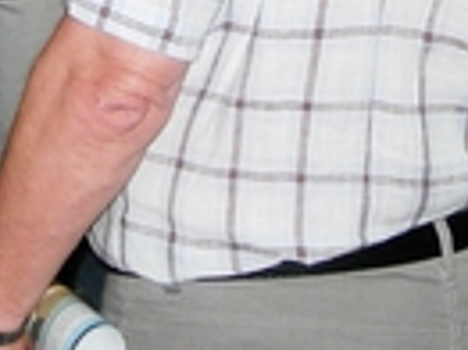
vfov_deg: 8.2
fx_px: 2350
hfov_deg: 11.4
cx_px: 250
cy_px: -268
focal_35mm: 174
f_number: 2.8
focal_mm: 7.8
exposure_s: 1/60.1
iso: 50
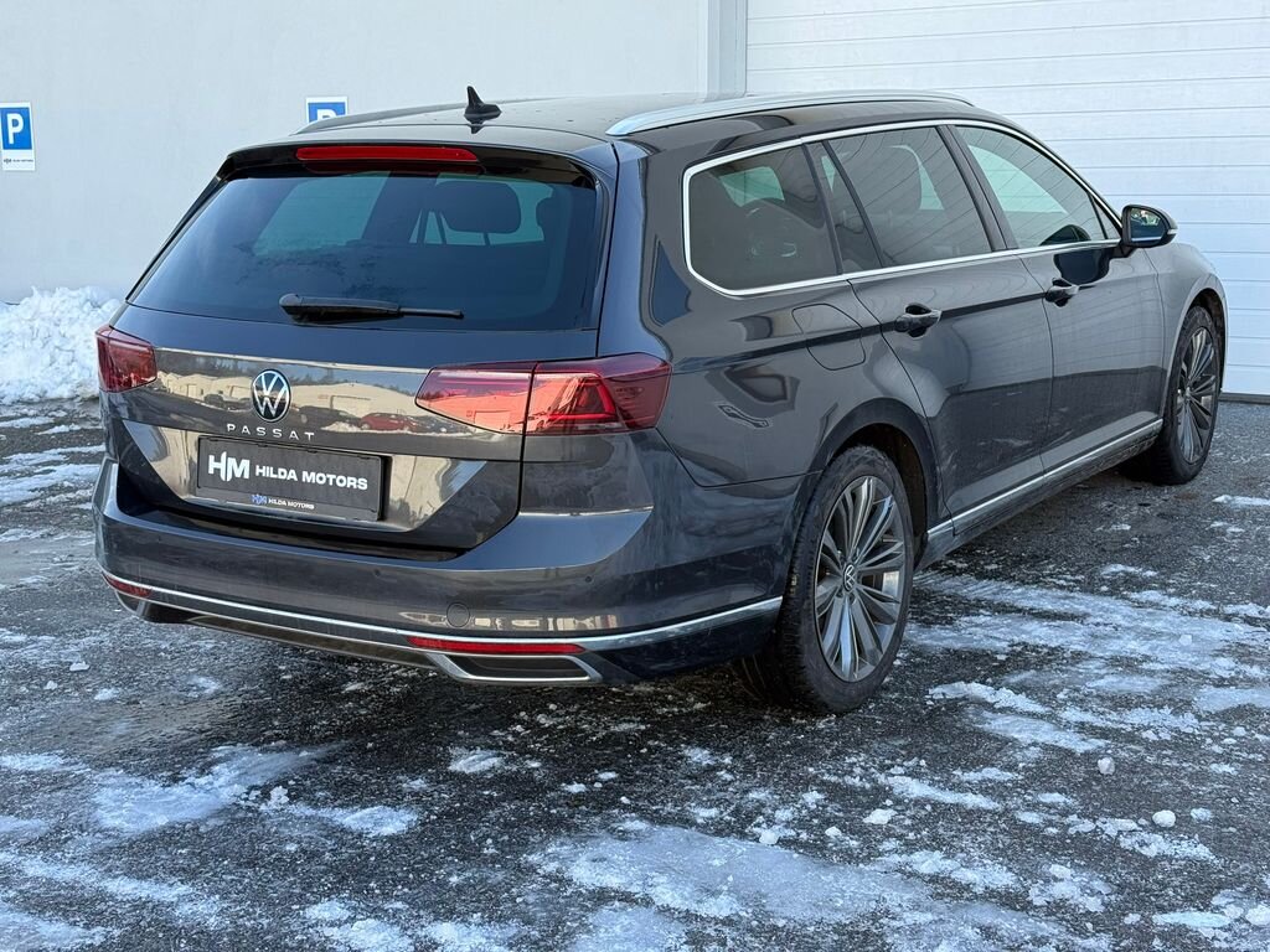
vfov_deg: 30.3
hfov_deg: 39.7
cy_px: 476
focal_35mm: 48
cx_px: 635
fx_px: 1761
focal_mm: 6.76
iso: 100
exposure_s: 1/652
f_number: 1.78
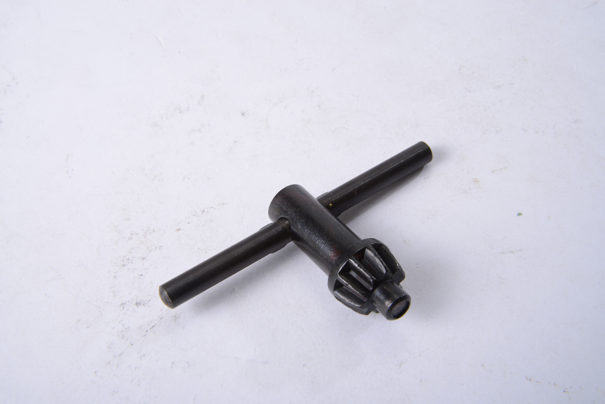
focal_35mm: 56
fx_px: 941
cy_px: 202
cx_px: 302
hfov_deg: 35.6
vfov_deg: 24.2
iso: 100
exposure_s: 1/160
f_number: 22
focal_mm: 56
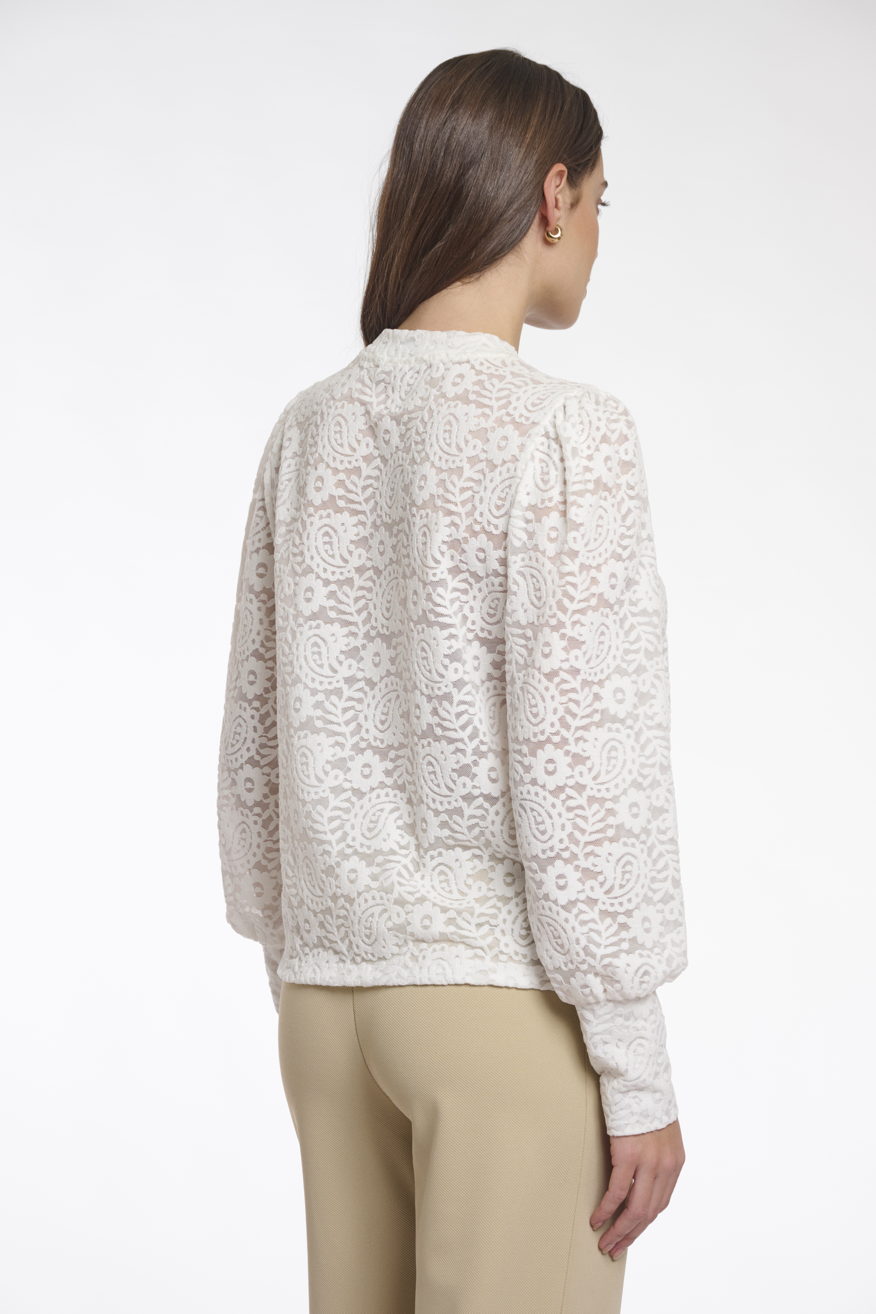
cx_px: 438
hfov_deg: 13.7
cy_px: 657
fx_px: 3650
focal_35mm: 100
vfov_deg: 20.4
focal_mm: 100
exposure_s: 1/200
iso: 125
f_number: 8
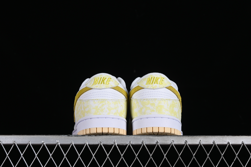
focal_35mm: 75
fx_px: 523
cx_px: 126
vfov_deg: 18.2
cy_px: 84
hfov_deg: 27.0
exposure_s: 1/80
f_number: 8
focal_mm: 50
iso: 160
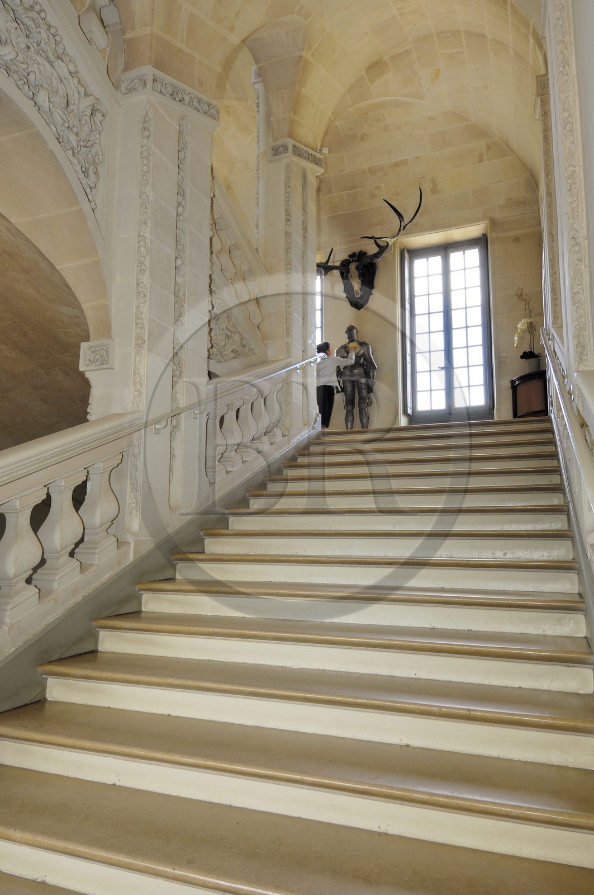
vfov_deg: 77.4
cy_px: 448
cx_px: 297
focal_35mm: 22
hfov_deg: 56.0
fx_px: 558
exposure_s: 1/15
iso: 100
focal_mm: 15
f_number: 5.6
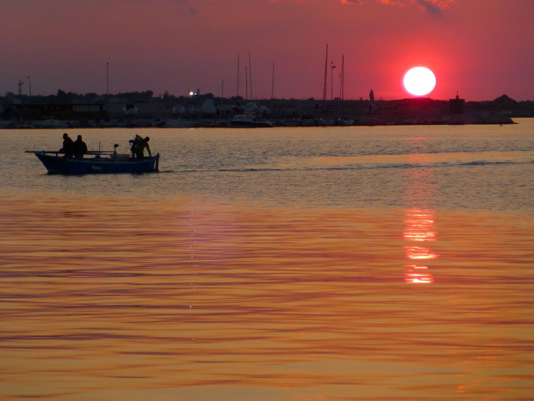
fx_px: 3224
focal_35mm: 209
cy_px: 200
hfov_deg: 9.5
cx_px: 267
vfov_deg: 7.1
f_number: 5.8
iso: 100
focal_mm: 37.3
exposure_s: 1/125
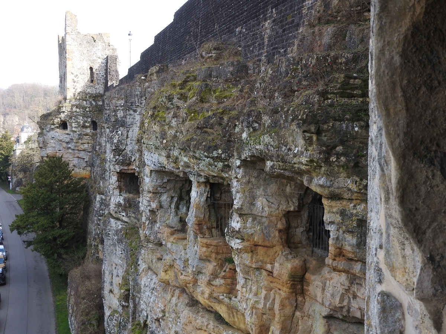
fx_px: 644
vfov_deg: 29.1
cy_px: 167
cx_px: 223
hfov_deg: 38.2
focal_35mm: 50
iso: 100
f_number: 4
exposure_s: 1/200
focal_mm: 9
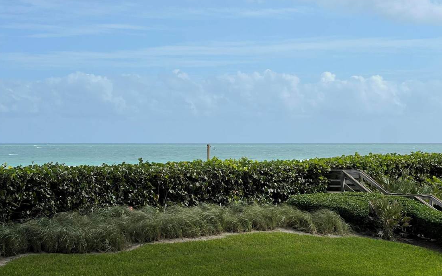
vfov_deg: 13.8
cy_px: 116
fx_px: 1144
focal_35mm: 95
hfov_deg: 21.9
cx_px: 208
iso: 32
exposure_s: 1/1376
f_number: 2.8
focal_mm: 9
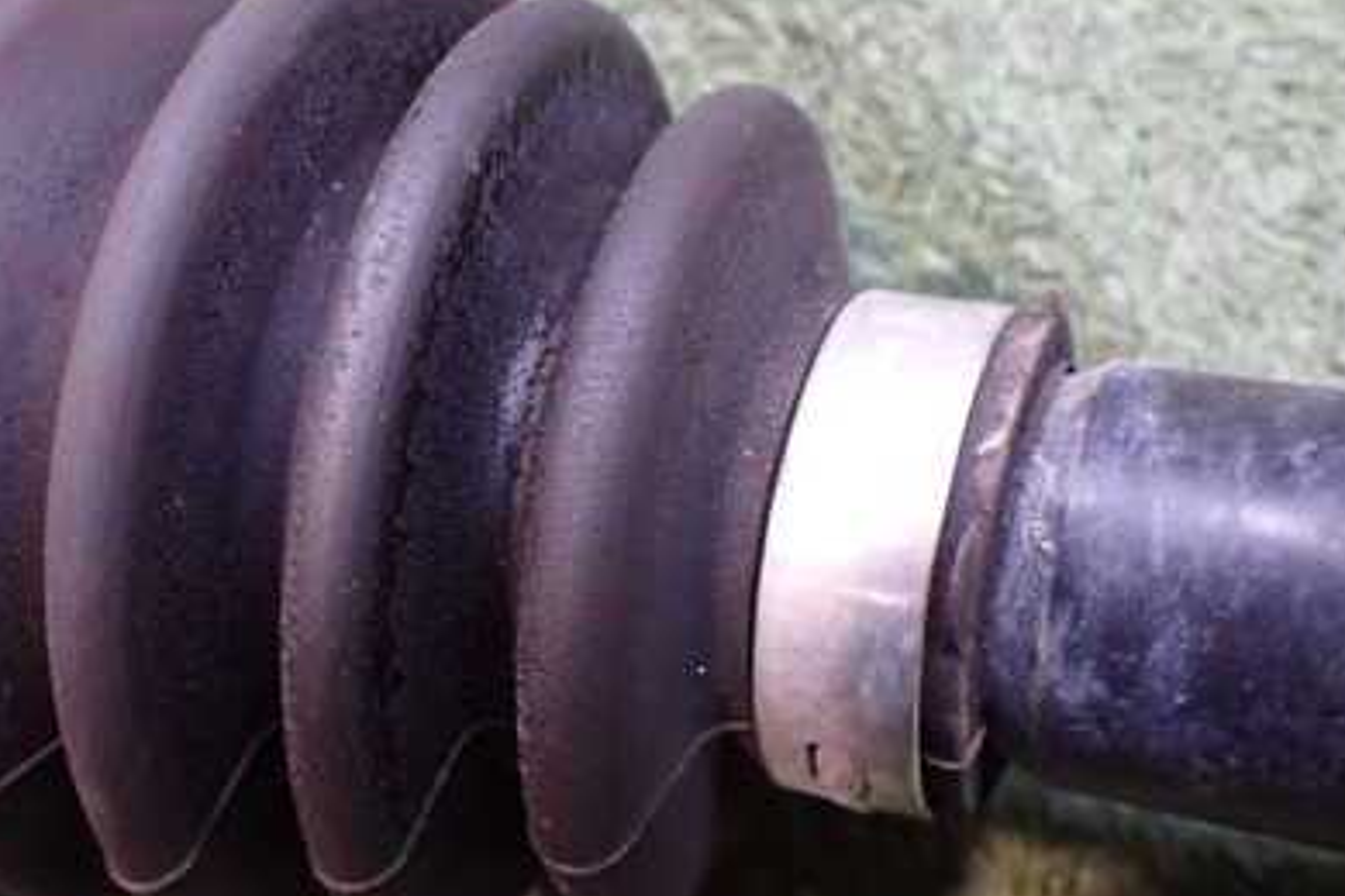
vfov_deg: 28.1
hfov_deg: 40.0
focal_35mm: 48
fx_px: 1793
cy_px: 458
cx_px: 338
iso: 800
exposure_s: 1/50
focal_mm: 5.4
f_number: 2.3
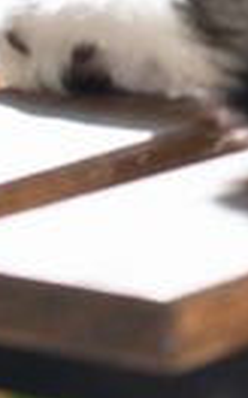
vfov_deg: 6.1
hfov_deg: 3.7
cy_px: -339
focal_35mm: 340
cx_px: 795
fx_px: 3693
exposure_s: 1/250
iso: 100
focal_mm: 35
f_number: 4
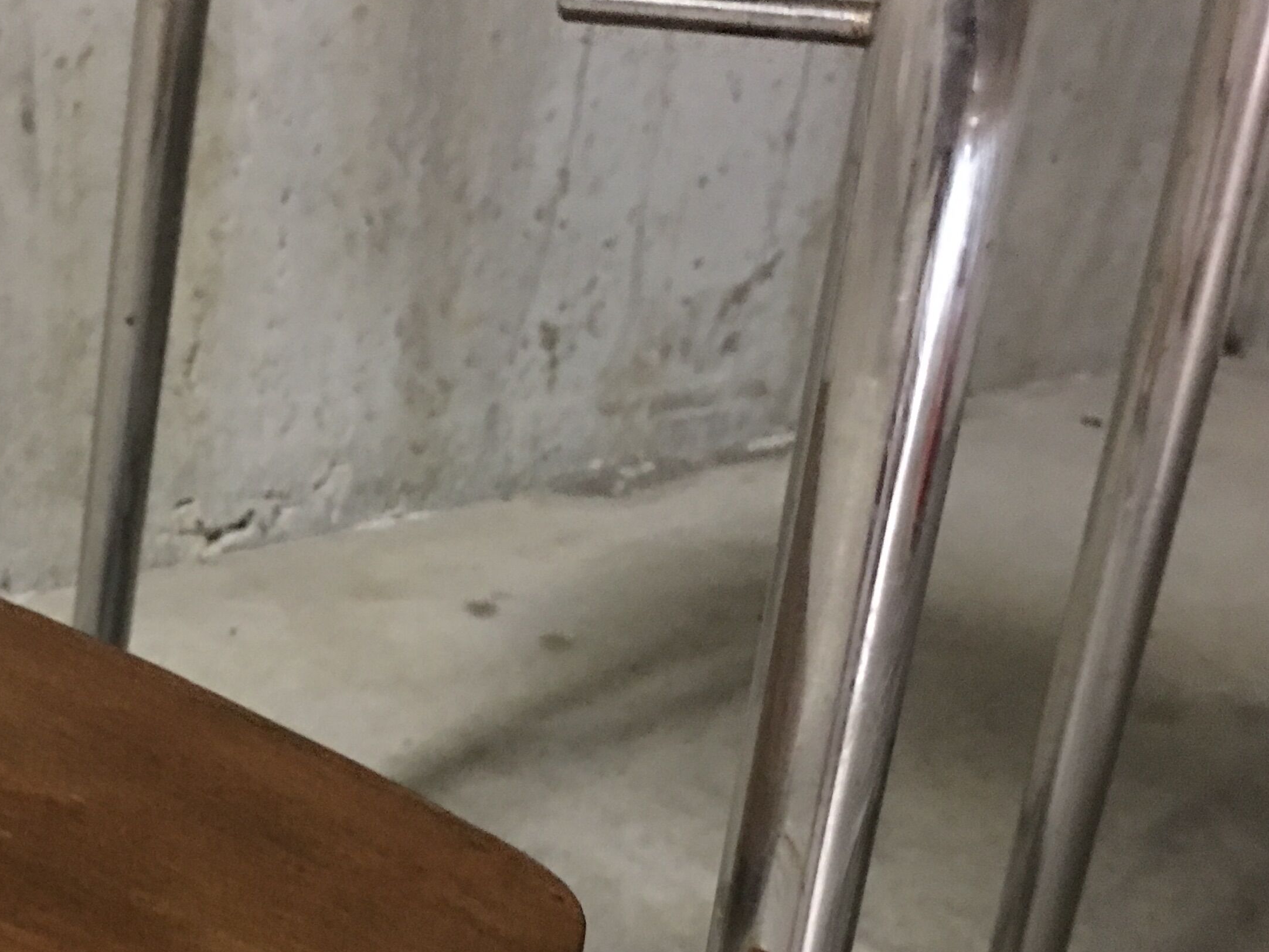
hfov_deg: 34.7
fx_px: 1980
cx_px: 295
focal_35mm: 54
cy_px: 832
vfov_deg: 26.3
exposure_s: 1/4
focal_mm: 4.15
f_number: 2.2
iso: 125
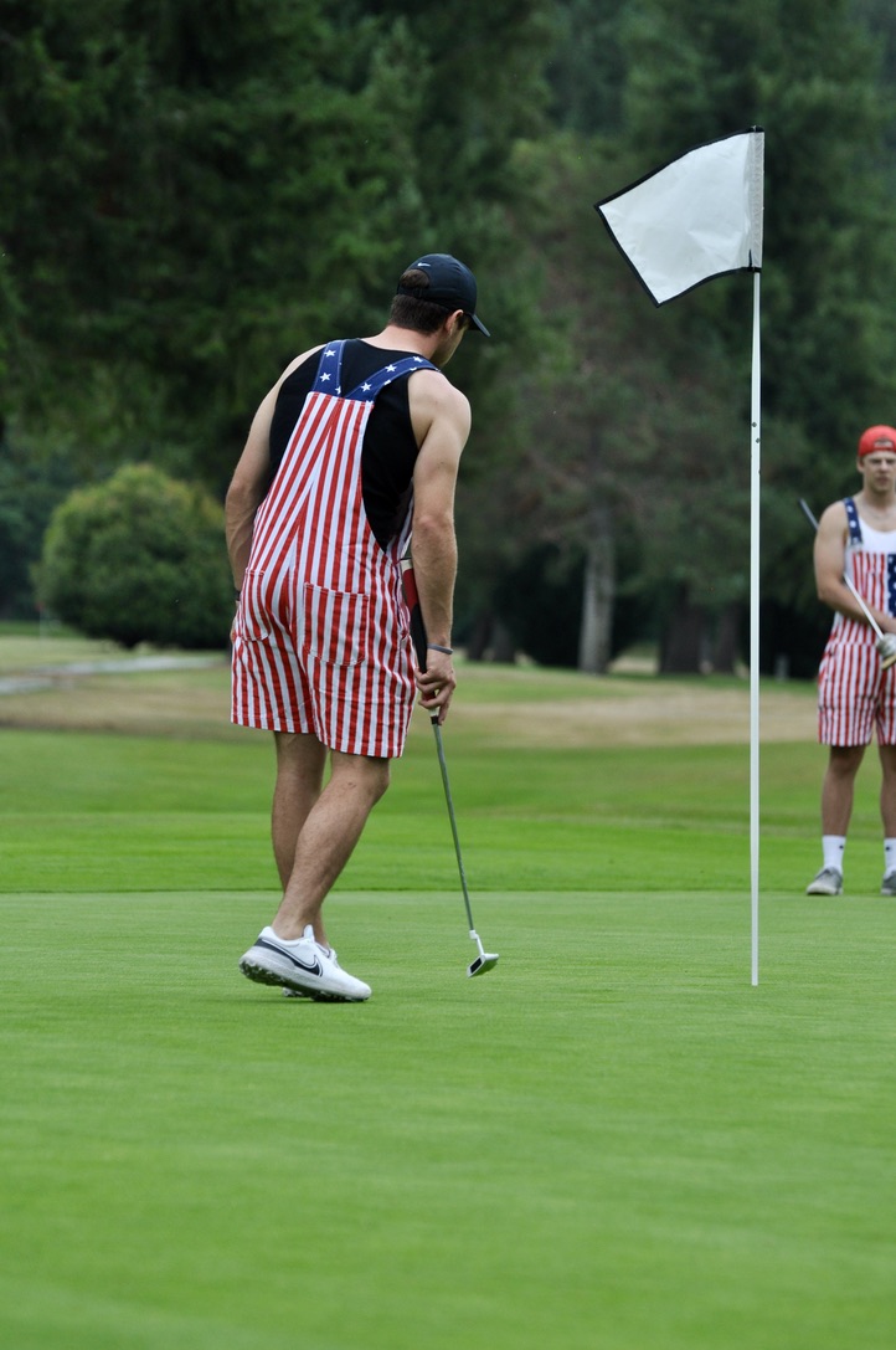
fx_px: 9544
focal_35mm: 255
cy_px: 675
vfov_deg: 8.1
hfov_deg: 5.4
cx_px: 448
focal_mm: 170
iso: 400
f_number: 5.6
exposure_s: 1/1250
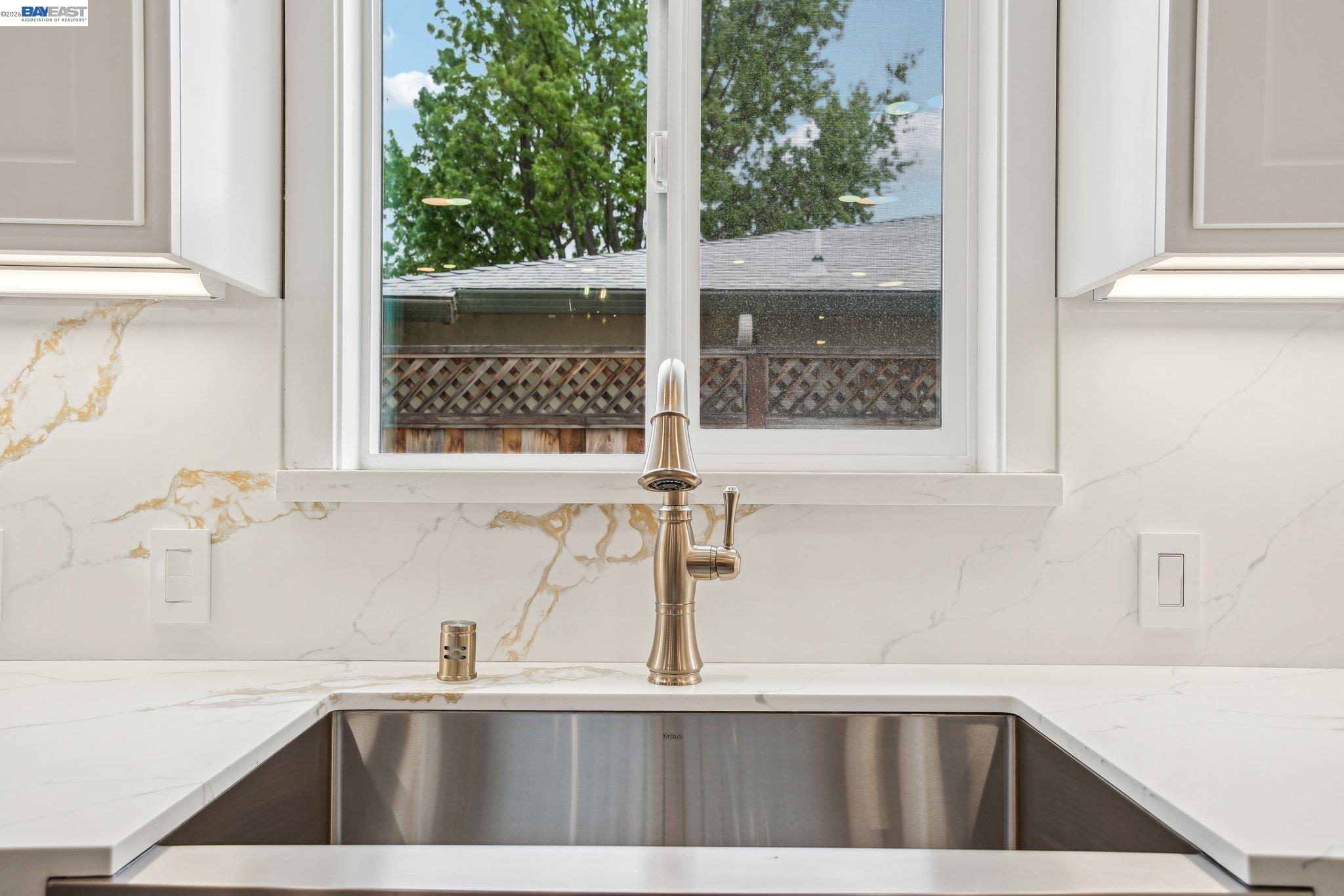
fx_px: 1045
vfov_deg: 46.4
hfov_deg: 65.5
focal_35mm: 28
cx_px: 672
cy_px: 448
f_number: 8
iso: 400
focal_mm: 28
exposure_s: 1/90
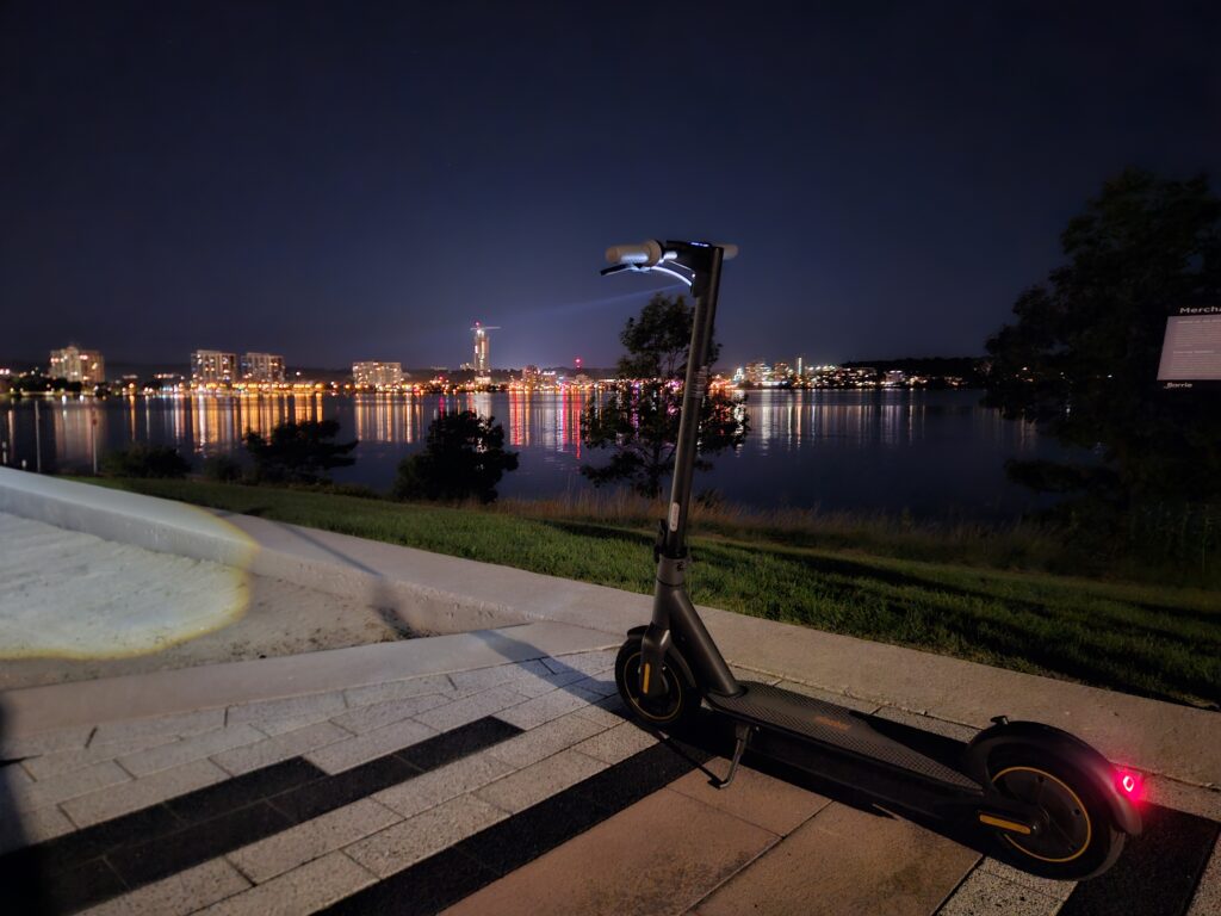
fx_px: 811
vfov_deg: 58.9
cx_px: 610
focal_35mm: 23
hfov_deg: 73.9
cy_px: 458
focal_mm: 5.4
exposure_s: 1/7
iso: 2000
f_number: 1.8
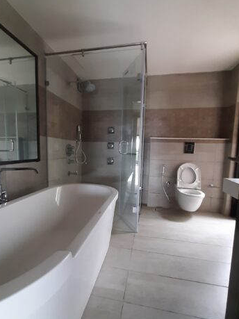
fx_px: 157
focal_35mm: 17
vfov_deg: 91.0
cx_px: 113
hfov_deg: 74.6
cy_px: 168
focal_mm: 1.42
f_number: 2.2
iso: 320
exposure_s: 1/25
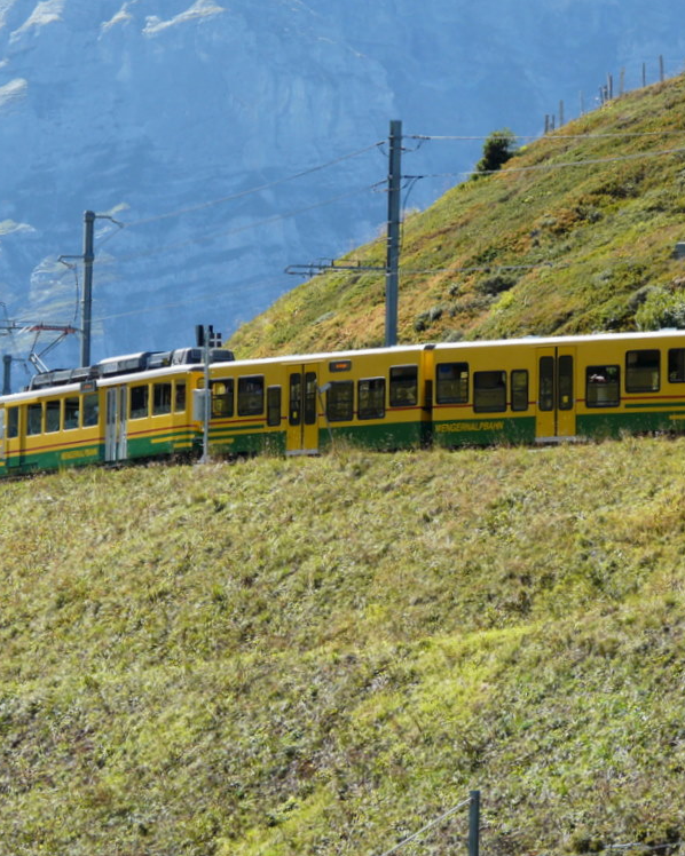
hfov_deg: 6.1
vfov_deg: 7.7
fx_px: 6389
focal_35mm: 252
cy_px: 428
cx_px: 355
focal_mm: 31.7
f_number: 5
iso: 100
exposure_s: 1/250
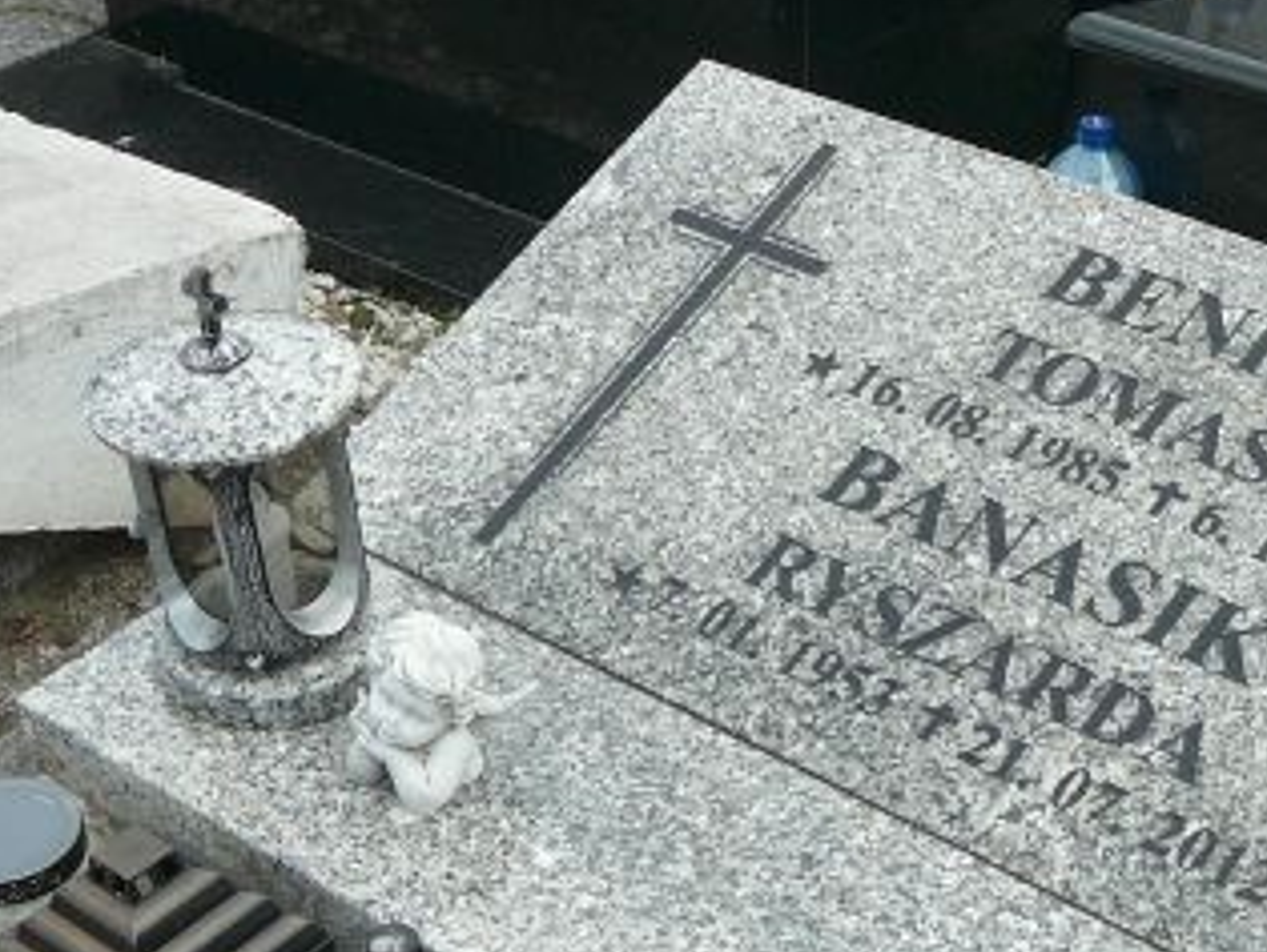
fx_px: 2602
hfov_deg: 27.1
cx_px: 881
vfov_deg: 20.6
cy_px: 675
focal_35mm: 71
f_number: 2.8
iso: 80
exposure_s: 1/640
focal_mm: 5.2
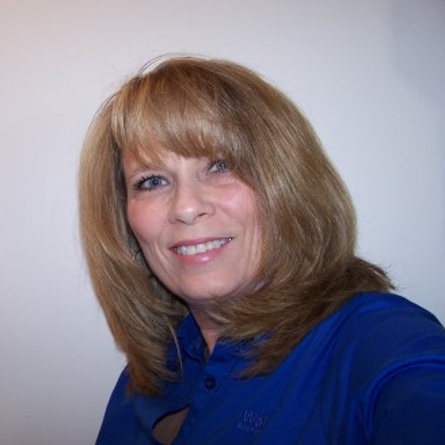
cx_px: 141
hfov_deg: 36.3
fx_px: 669
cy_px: 218
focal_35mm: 46
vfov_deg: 36.8
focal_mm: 6.3
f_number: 2.8
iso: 80
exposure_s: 1/15
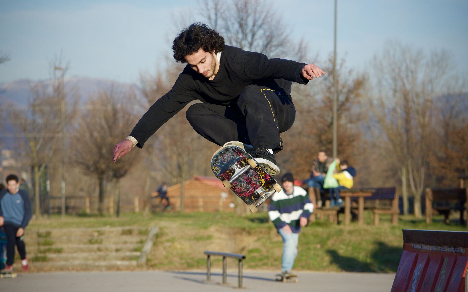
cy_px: 154
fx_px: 2270
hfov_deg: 11.8
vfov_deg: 7.4
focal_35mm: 178
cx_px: 234
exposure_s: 1/2500
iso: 640
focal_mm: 116
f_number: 4.8
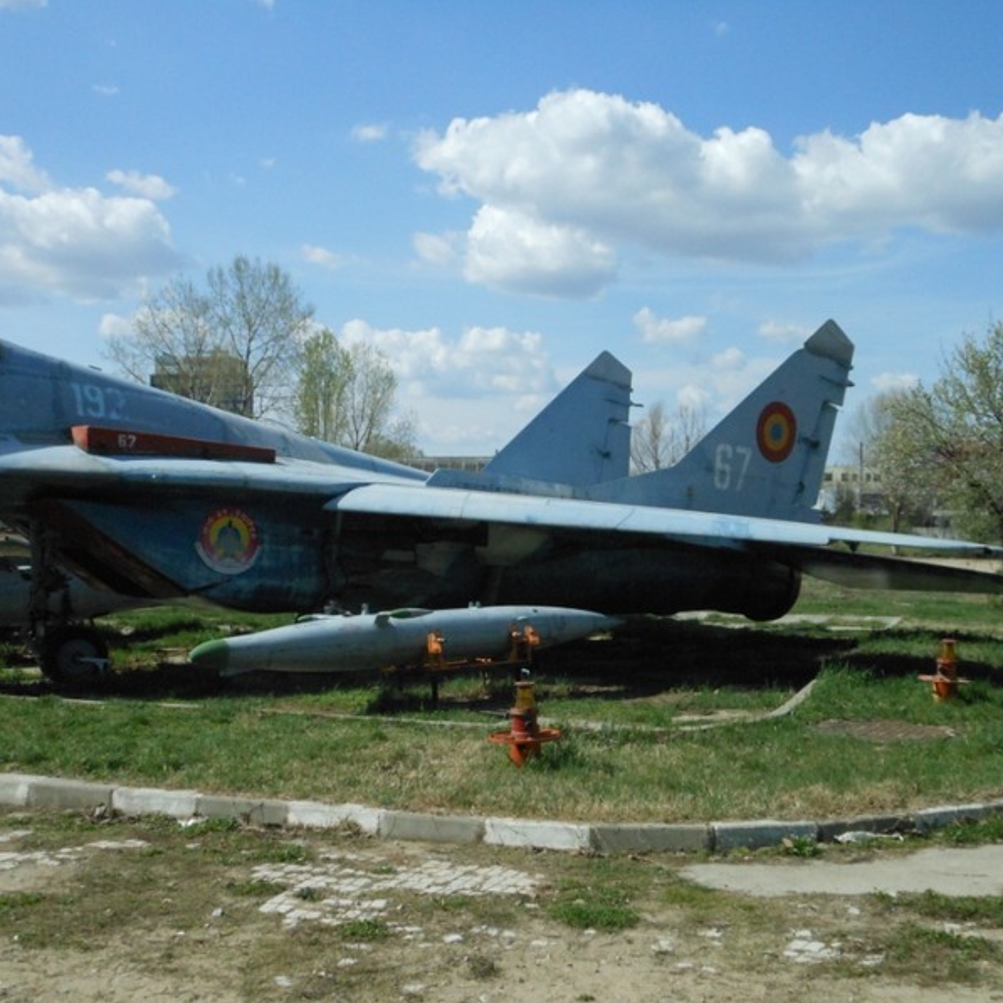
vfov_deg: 37.6
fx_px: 1475
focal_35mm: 45
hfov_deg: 37.4
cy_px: 502
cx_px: 588
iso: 400
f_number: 11.4
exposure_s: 1/640
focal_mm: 6.8
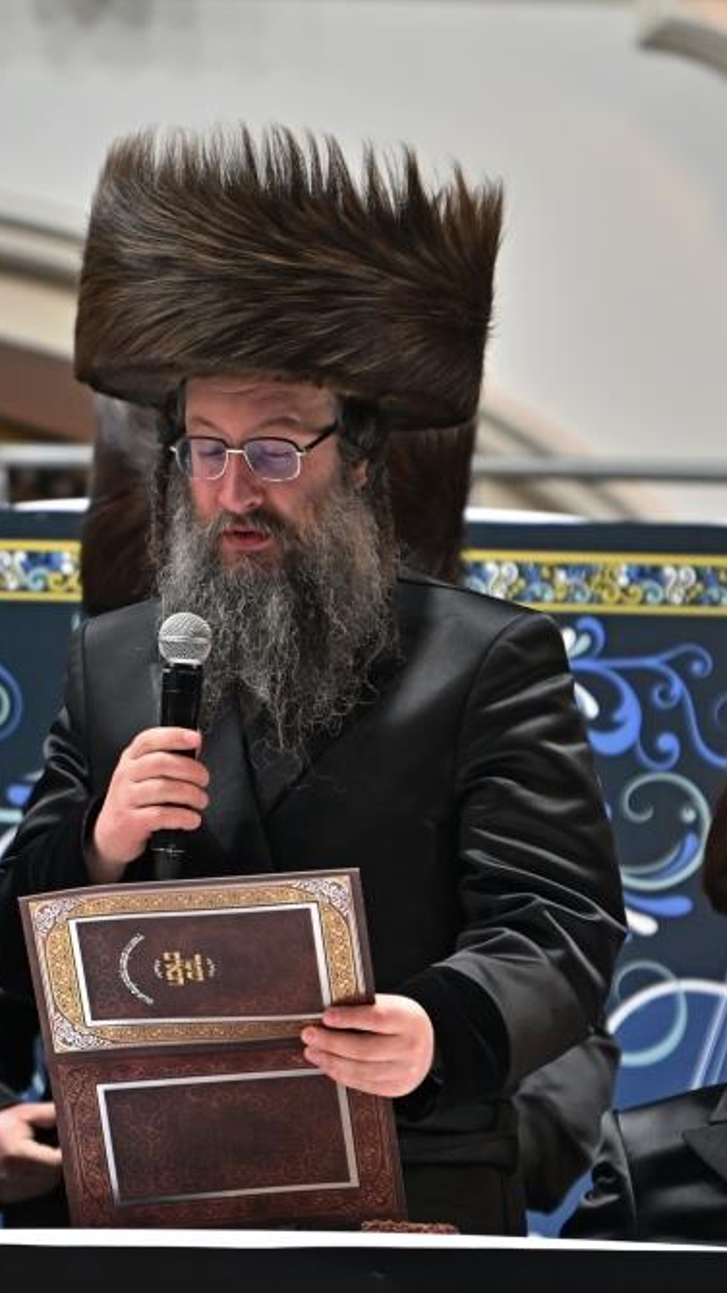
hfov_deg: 2.5
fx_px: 16495
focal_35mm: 481
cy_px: 642
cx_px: 284
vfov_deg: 4.5
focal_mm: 200
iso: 250
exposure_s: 1/320
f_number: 2.8
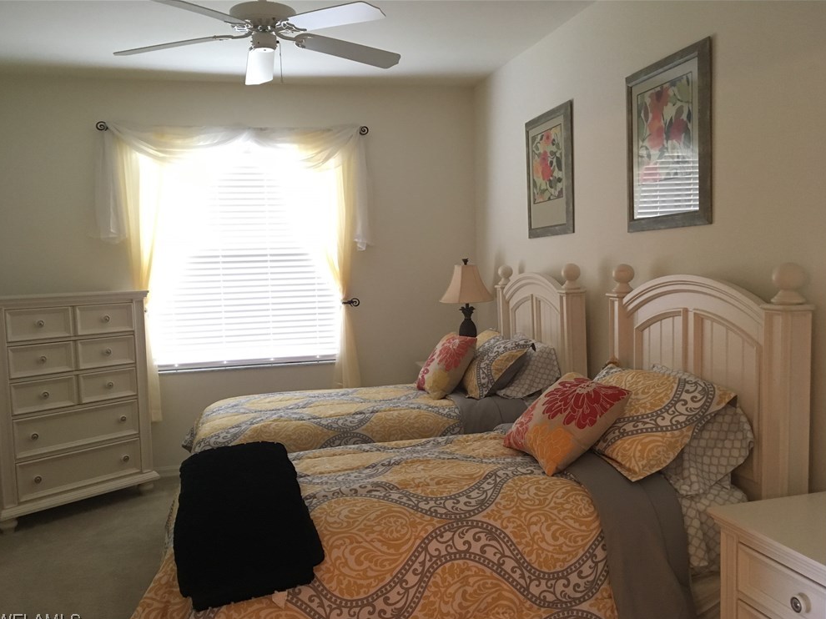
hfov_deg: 60.0
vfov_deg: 46.8
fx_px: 716
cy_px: 320
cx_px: 406
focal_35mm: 30
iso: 160
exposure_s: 1/30
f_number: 2.2
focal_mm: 4.15
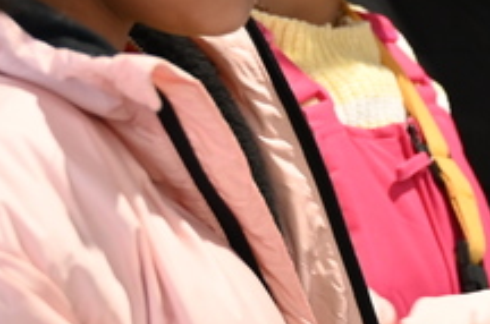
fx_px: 2580
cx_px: 538
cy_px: 144
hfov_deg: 10.7
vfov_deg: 7.2
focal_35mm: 190
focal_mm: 40
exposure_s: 1/125
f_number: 4
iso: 2200
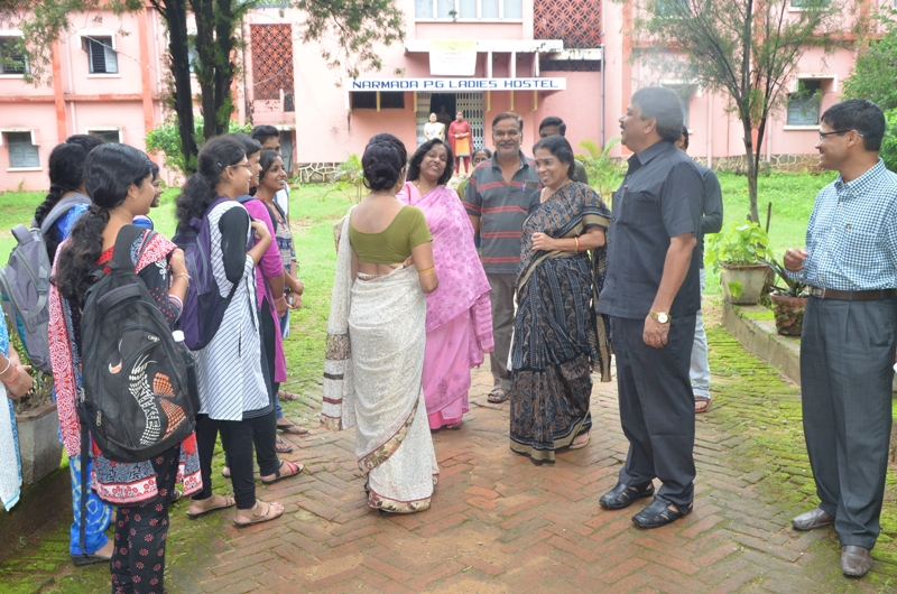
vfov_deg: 36.7
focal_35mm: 36
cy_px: 297
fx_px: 895
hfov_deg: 53.2
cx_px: 448
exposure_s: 1/125
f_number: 8
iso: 640
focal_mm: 24
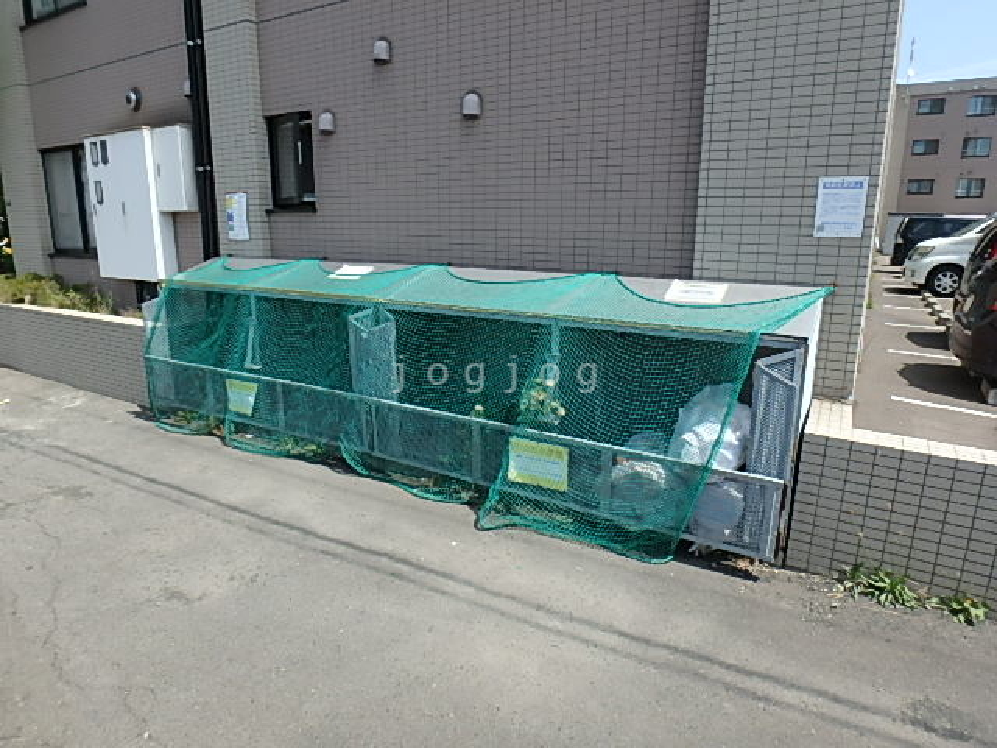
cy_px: 374
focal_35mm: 21
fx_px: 605
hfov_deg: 79.0
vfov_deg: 63.4
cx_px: 498
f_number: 3.5
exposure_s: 1/800
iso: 125
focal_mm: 3.7
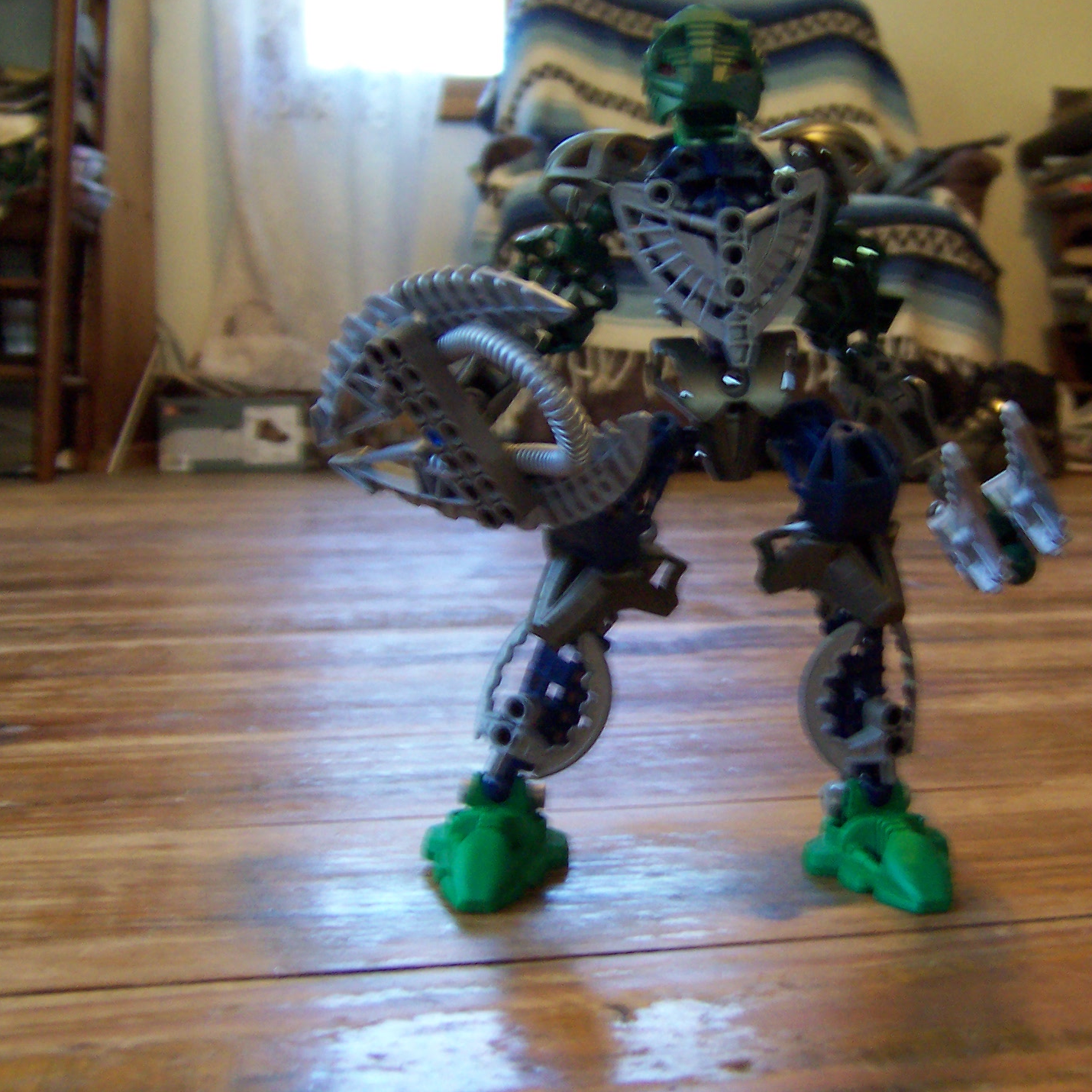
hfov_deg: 35.7
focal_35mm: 47
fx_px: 1677
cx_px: 729
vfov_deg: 36.0
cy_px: 475
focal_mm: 5.5
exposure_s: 1/15
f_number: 2.8
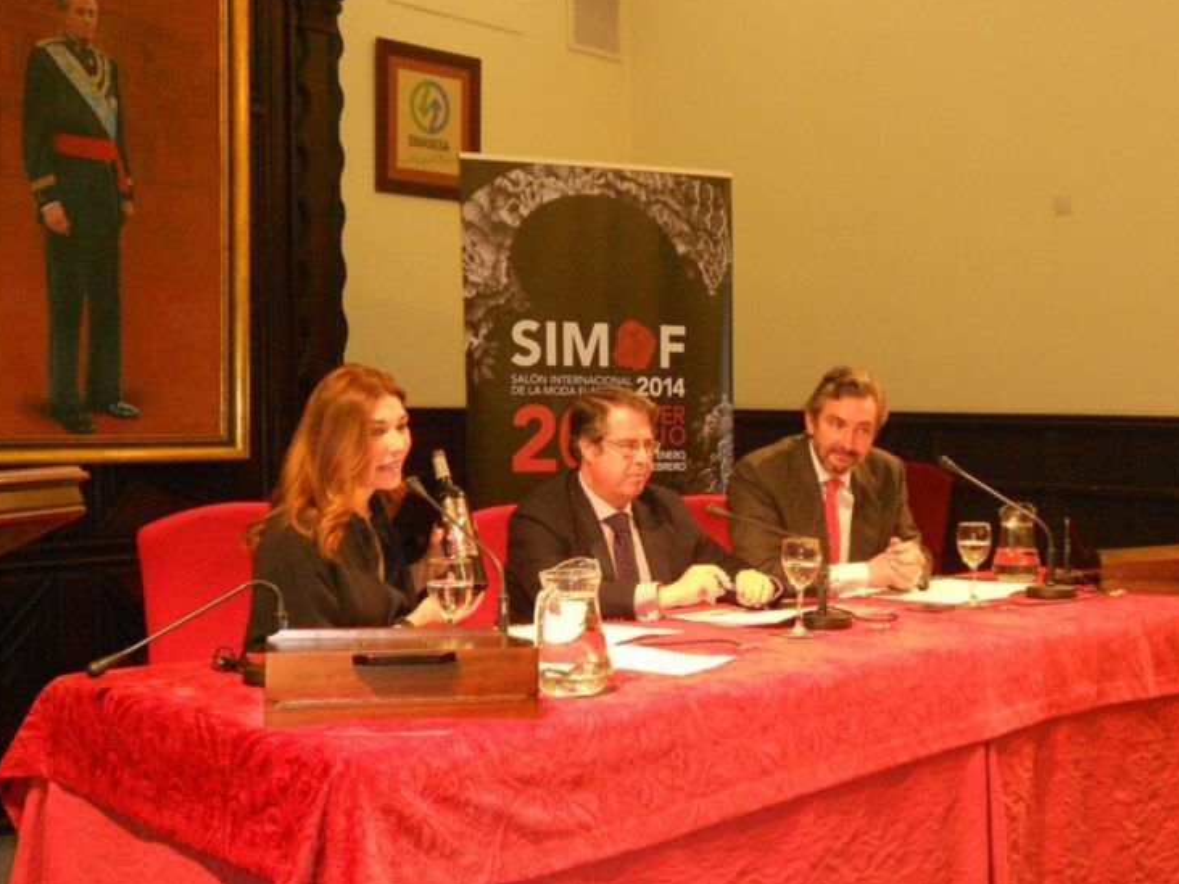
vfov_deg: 30.9
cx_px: 633
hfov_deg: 40.4
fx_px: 1601
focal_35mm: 47
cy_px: 475
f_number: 4.2
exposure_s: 1/30
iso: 500
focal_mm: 7.7
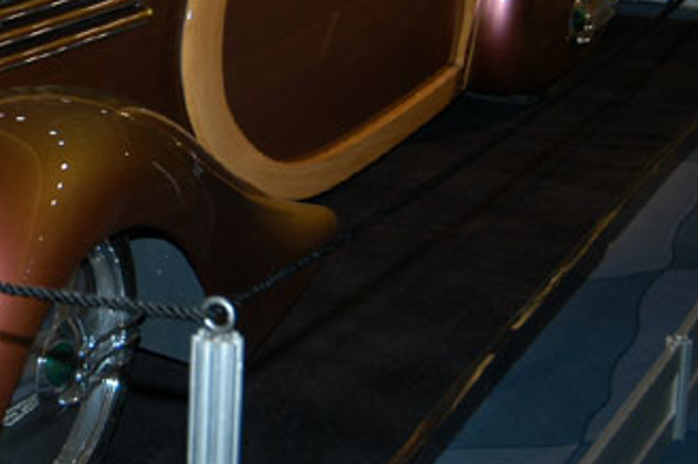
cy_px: 38
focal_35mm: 93
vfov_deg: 14.5
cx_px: -16
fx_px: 1801
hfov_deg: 21.1
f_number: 5
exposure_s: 1/60
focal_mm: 30
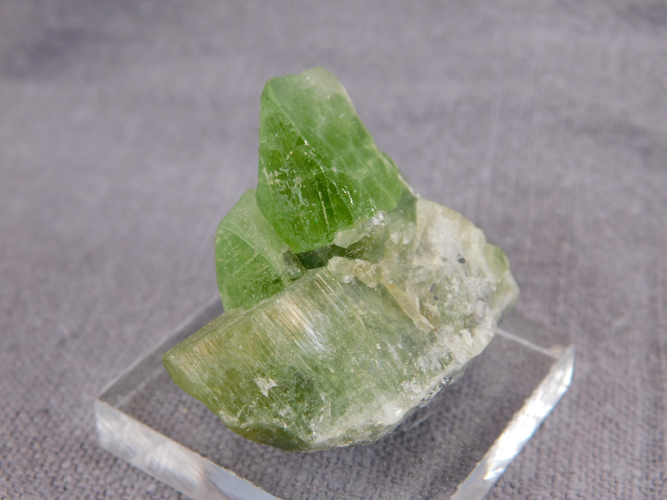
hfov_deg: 32.7
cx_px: 334
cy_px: 250
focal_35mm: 59
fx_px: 1137
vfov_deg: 24.8
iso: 125
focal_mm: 10.4
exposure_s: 1/125
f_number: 4
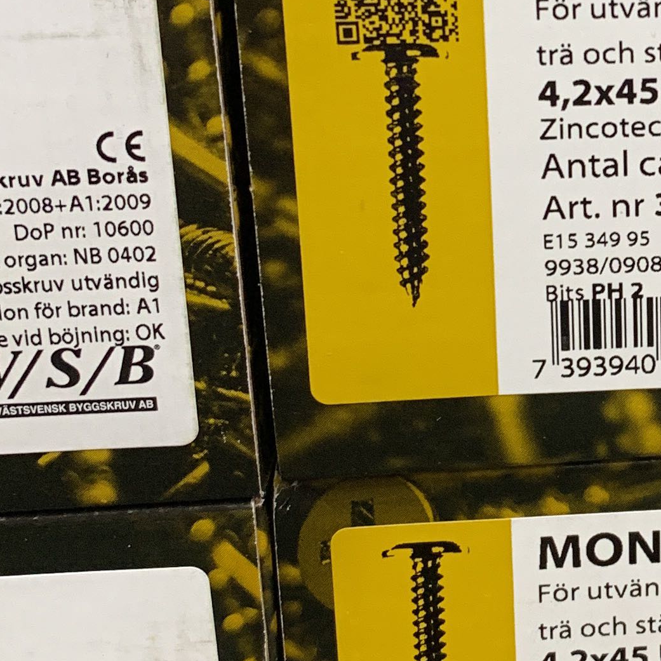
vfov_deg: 19.4
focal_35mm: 89
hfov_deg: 18.6
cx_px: 752
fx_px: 1923
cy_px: 216
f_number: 1.8
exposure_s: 1/85
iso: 100
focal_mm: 4.25
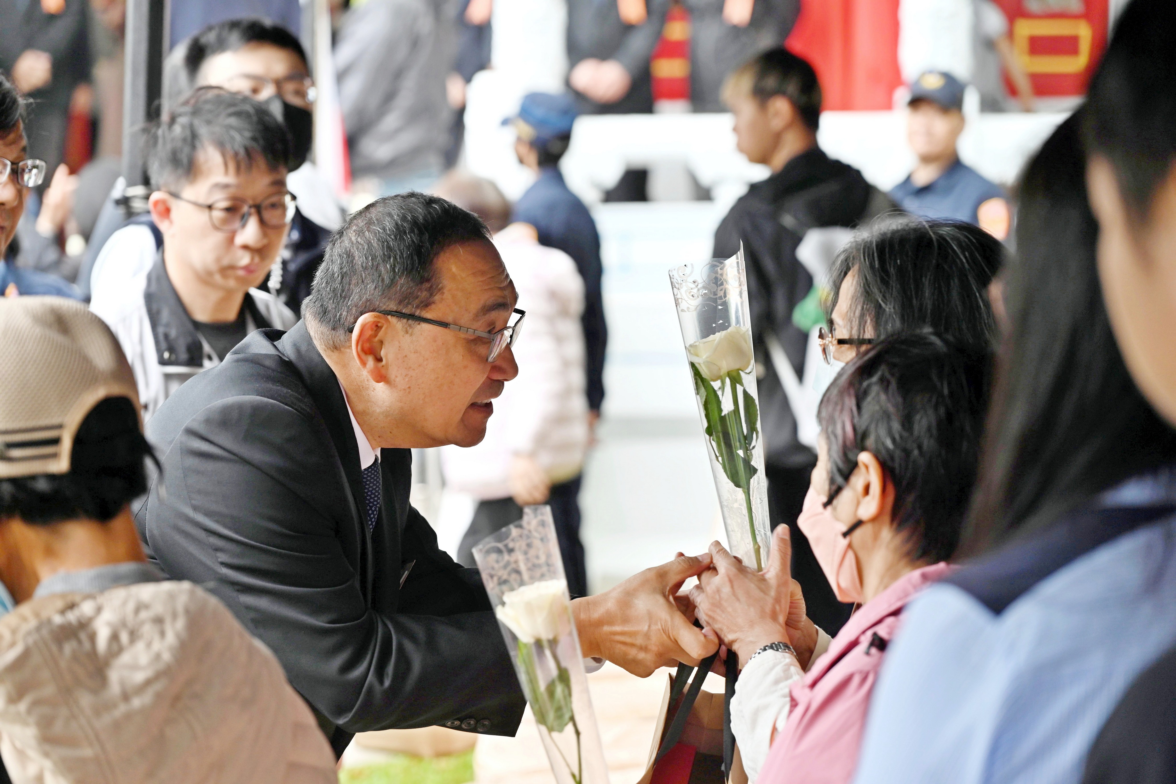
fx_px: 3920
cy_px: 392
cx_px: 588
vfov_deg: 11.4
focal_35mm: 120
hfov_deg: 17.1
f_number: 4.5
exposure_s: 1/125
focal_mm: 120
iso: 280
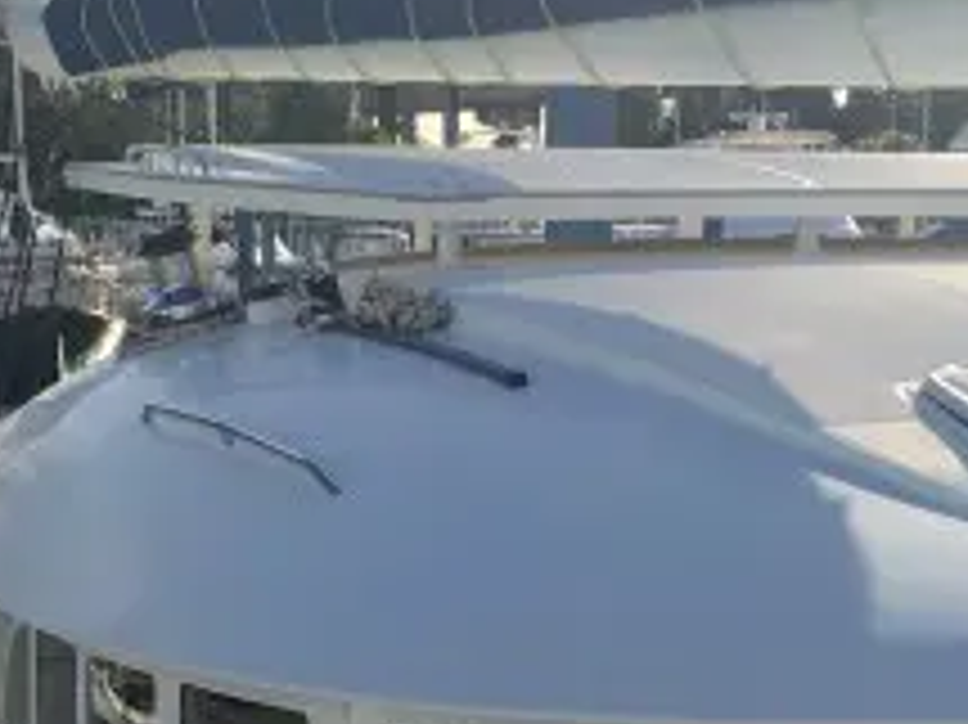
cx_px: 540
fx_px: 3018
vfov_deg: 12.9
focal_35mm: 108
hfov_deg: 18.2
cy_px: 1133
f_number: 2.2
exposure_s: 1/1876
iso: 25
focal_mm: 4.15
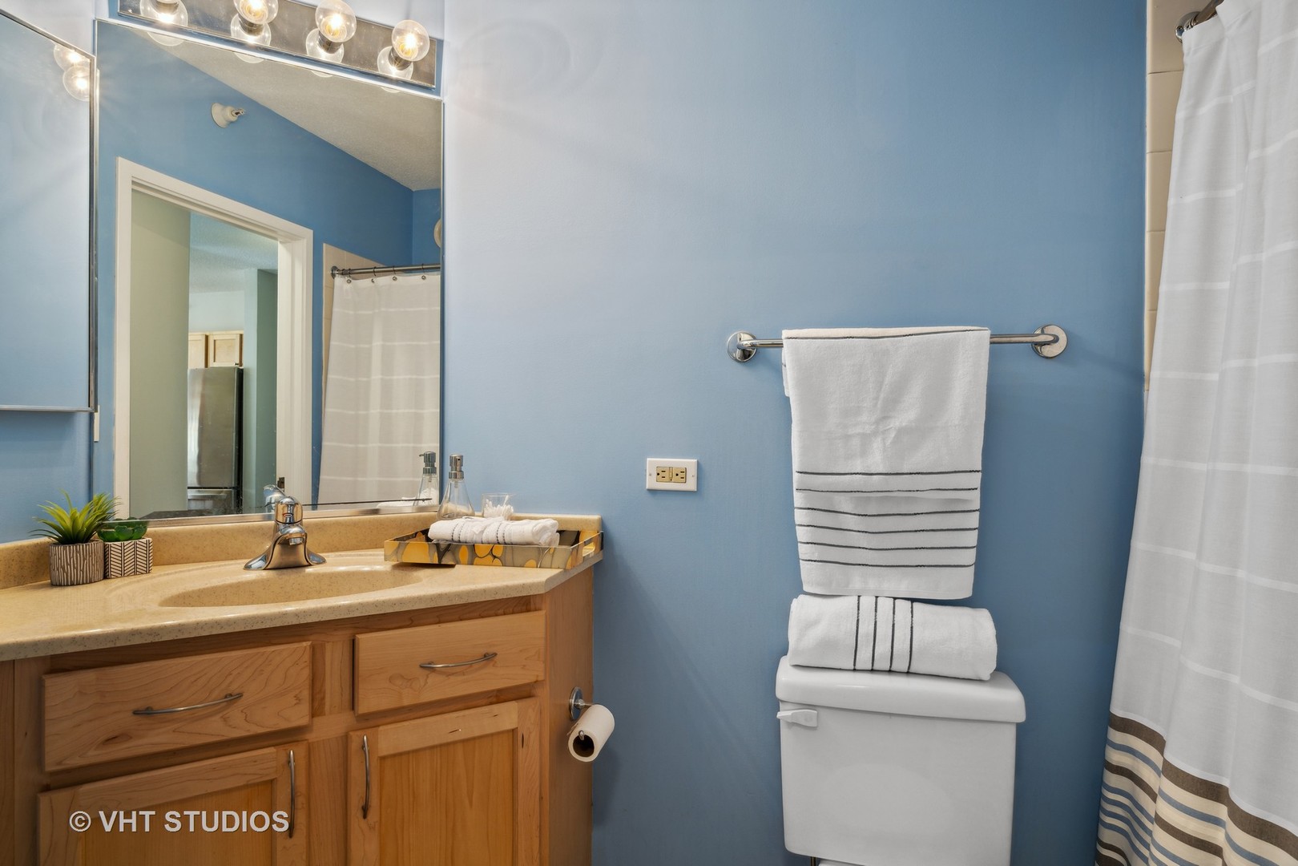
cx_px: 649
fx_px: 721
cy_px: 433
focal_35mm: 20
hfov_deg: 84.0
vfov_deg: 61.9
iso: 200
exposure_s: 1/6
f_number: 9.5
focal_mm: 20
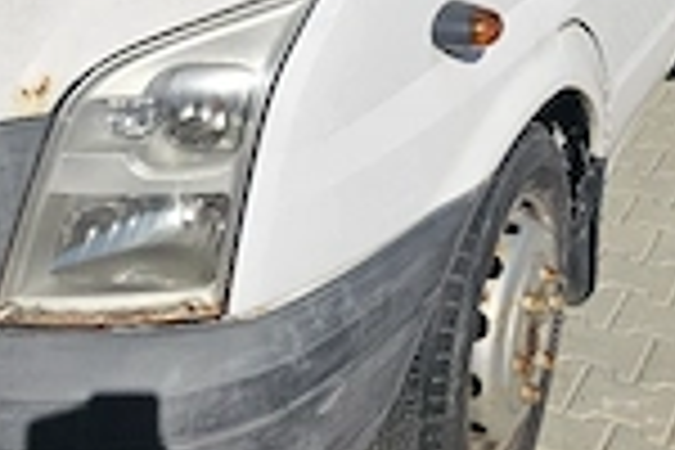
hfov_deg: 31.1
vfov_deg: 17.6
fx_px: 1200
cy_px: -333
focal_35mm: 64
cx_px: 464
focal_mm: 6.3
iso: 10
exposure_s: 1/2000
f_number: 1.7
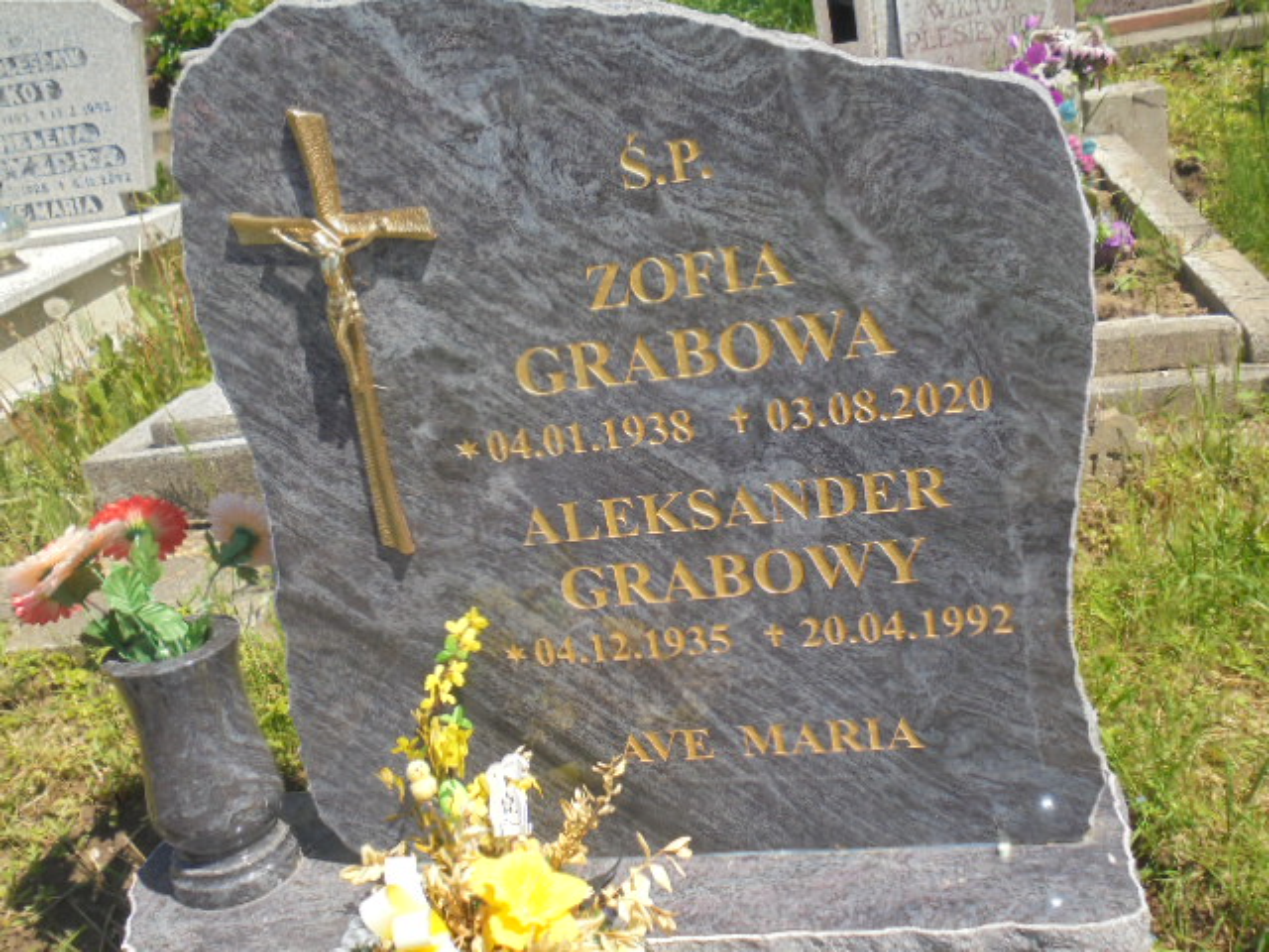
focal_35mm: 38
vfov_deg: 37.7
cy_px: 476
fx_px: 1393
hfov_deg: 49.0
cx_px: 634
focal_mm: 6.9
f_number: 4.2
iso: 100
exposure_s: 1/500
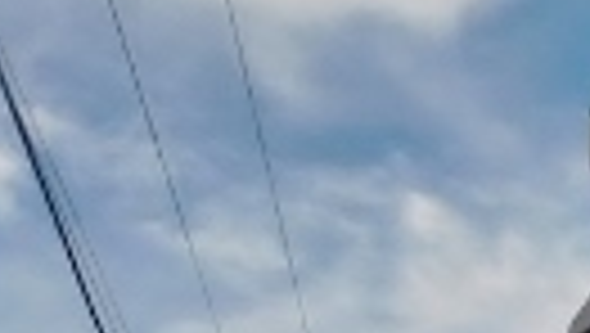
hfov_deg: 13.9
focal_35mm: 122
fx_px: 1911
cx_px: 1297
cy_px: 675
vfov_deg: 9.3
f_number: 6
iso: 125
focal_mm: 4
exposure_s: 1/500
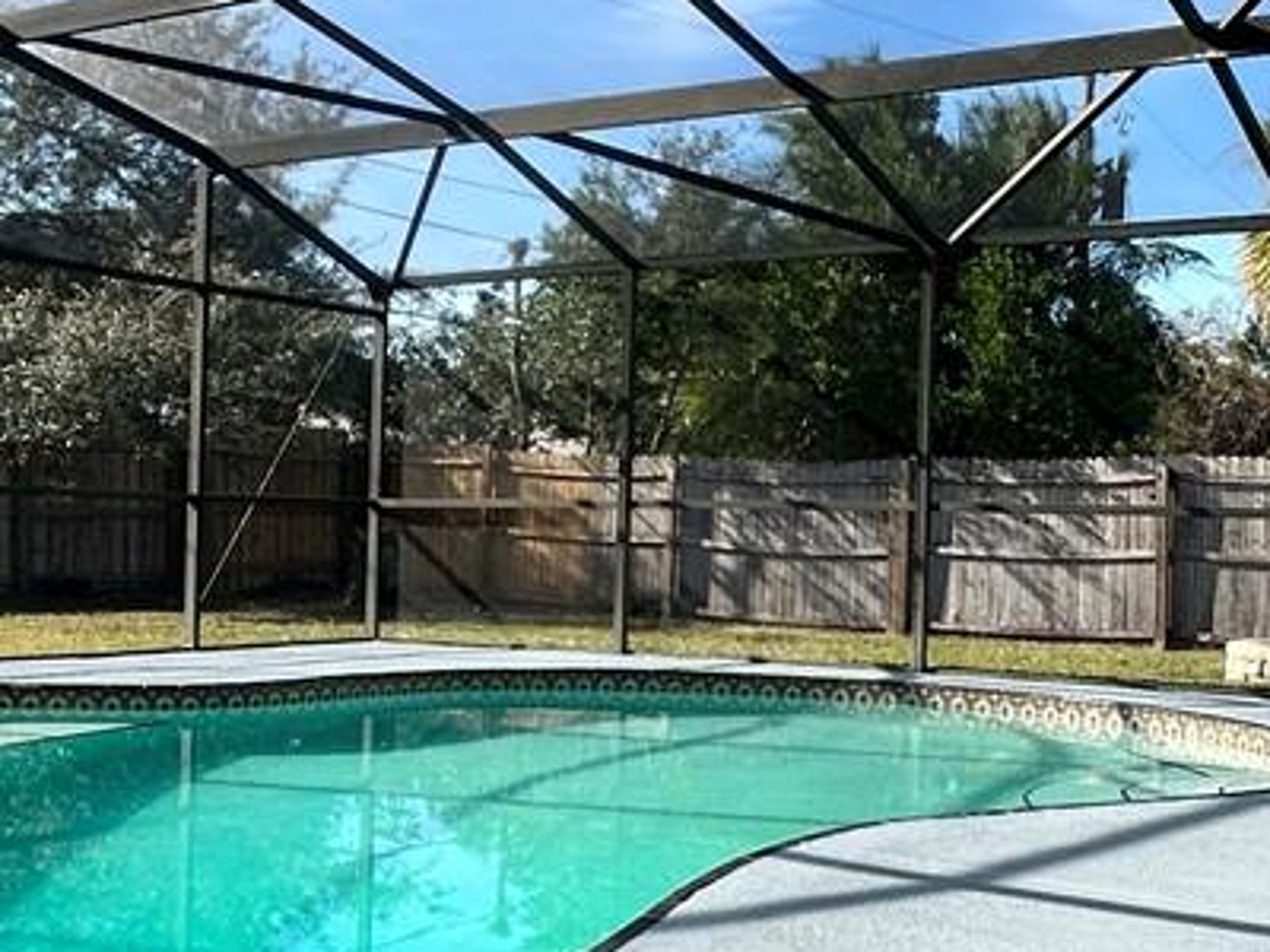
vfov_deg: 26.1
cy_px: 486
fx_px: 2055
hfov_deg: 33.6
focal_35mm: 56
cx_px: 305
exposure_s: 1/903
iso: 40
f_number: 2.2
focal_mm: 2.22
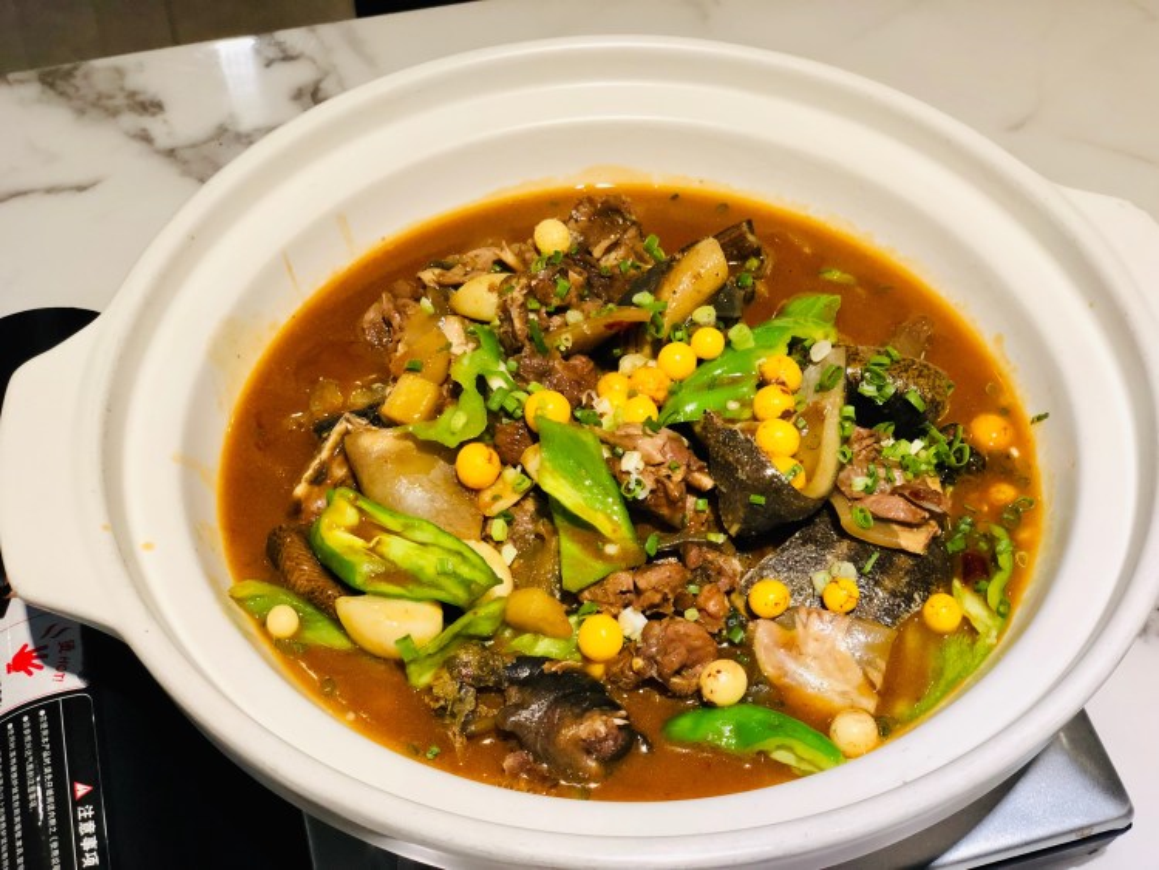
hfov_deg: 36.8
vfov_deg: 28.0
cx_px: 580
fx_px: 1742
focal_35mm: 52
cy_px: 435
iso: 100
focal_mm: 6
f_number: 2.4
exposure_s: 1/50
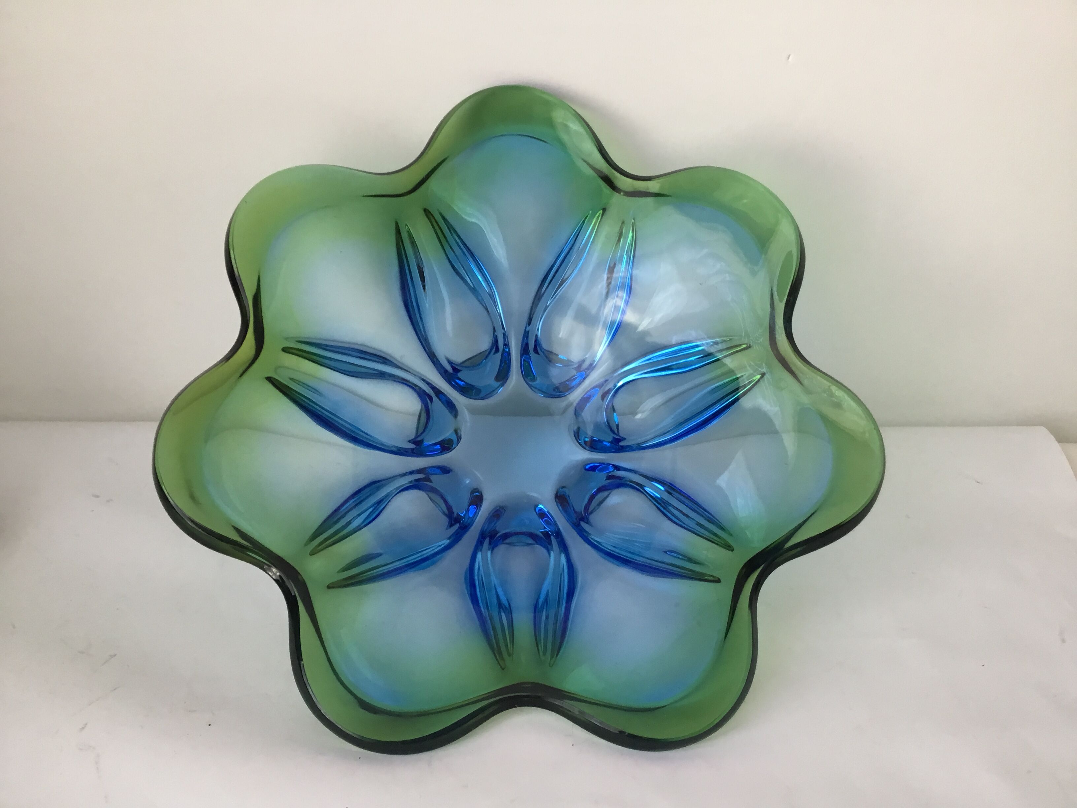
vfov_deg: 45.4
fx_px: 964
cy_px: 404
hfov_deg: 58.4
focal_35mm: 31
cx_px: 538
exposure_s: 1/33
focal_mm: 3.3
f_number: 2.4
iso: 32
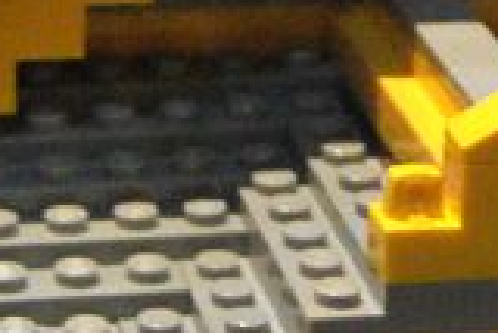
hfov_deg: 8.6
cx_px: 305
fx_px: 3323
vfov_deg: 5.7
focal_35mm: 240
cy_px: -165
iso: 800
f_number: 4.5
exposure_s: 1/25
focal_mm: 22
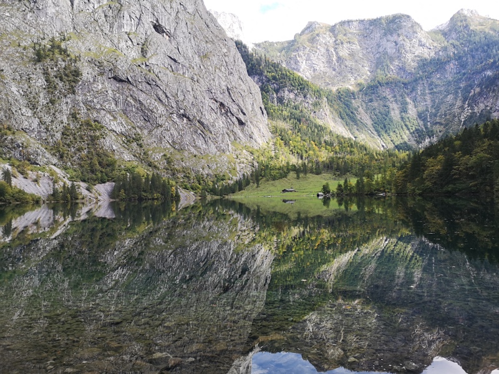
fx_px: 389
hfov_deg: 65.3
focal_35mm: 27
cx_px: 250
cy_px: 187
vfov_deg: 51.4
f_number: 1.8
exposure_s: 1/399
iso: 50
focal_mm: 3.95
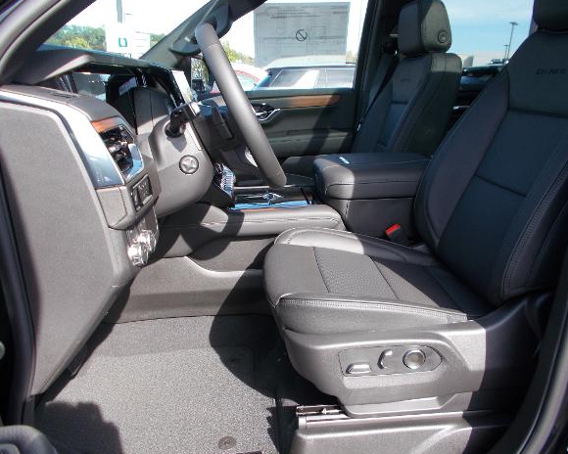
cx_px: 291
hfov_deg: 62.2
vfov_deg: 51.5
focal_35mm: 28
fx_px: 471
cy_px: 231
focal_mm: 4.6
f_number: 3.2
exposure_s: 1/125
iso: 80
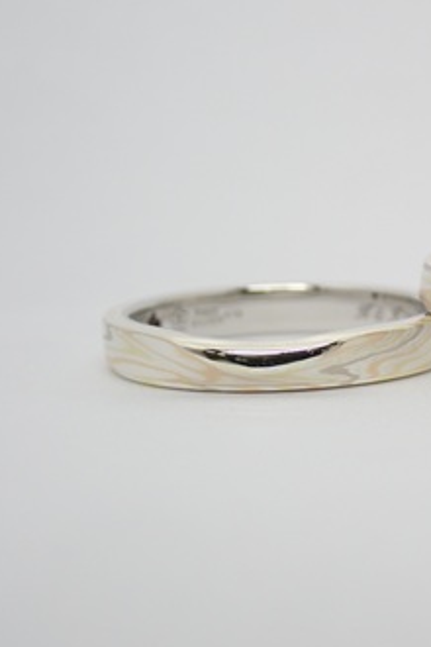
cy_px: 326
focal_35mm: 109
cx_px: 427
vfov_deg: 18.8
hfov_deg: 12.4
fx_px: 1957
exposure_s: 1/125
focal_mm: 13.65
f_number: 4.1
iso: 200
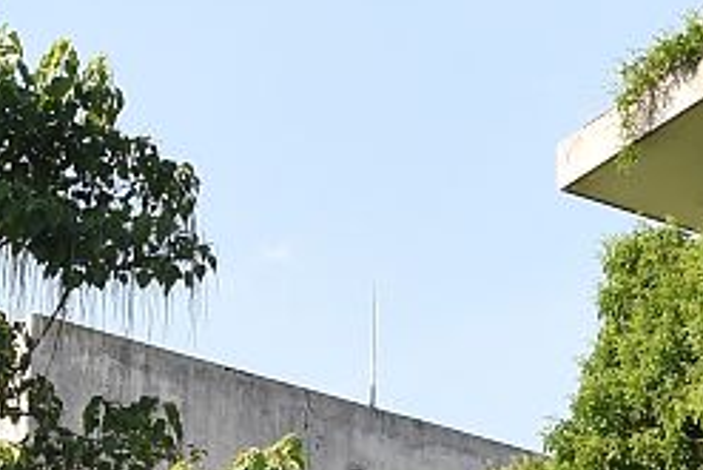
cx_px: 1306
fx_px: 6643
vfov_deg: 4.0
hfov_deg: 5.9
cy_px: 756
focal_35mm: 340
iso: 1600
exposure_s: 1/500
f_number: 13
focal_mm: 70
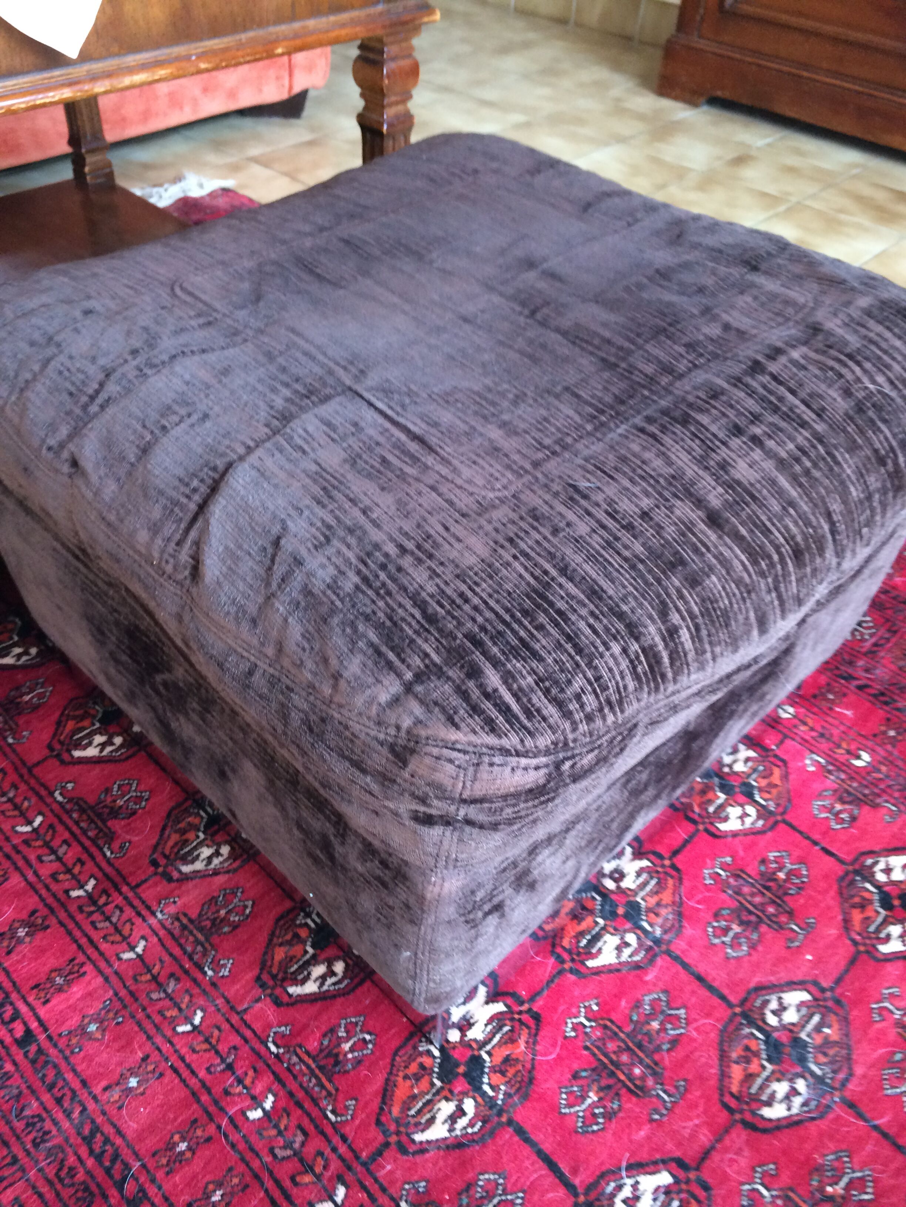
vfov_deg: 61.7
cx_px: 453
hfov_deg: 48.2
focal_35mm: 29
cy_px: 604
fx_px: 1012
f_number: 2.2
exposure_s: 1/33
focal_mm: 4.15
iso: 80
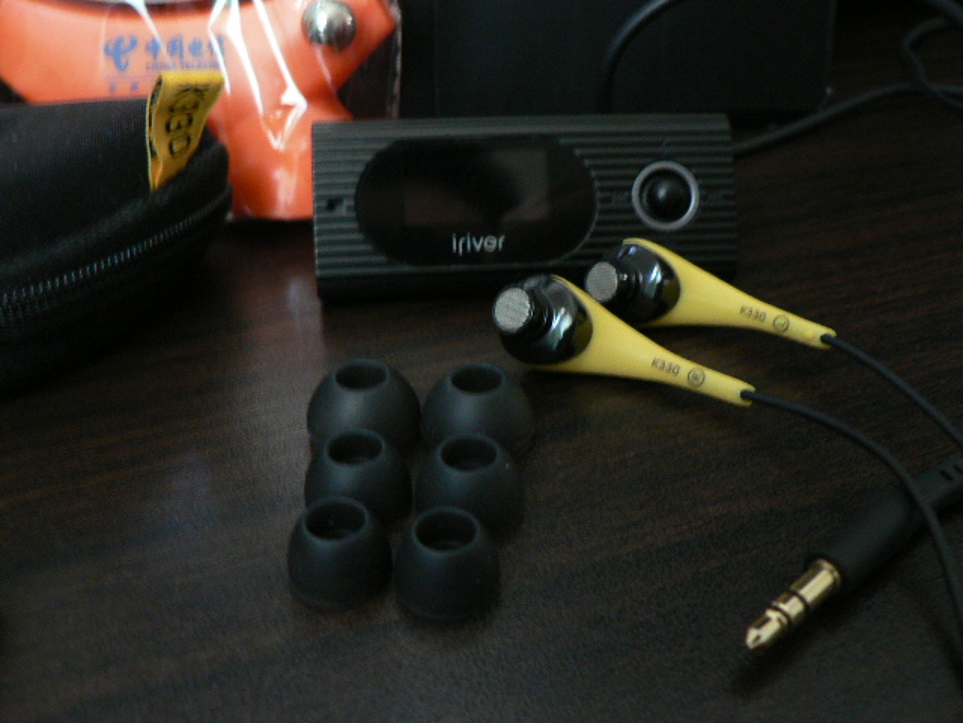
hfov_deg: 51.4
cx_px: 482
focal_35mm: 36
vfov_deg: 39.7
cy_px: 362
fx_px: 1002
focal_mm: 6
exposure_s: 1/4
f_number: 2.8
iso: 200
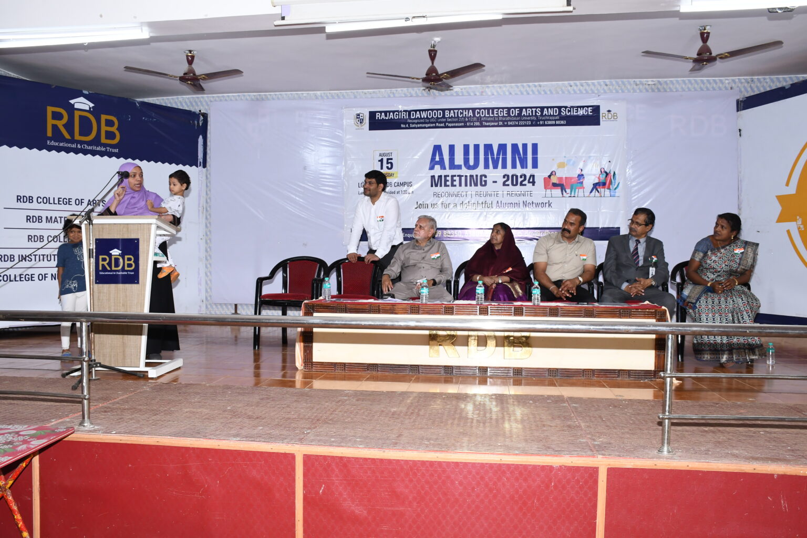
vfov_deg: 43.6
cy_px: 269
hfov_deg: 61.9
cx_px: 404
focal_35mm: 30
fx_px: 672
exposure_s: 1/125
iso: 800
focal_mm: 20
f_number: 6.3
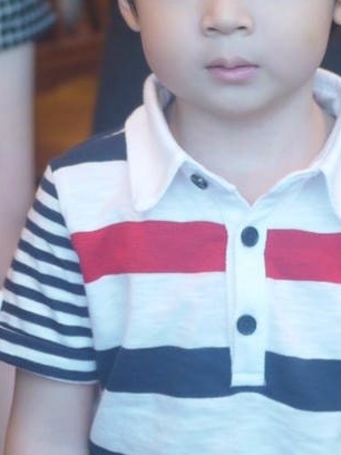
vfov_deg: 12.1
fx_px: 2062
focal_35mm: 157
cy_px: -199
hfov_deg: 9.4
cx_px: 69
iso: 250
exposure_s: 1/60
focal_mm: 20
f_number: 1.7
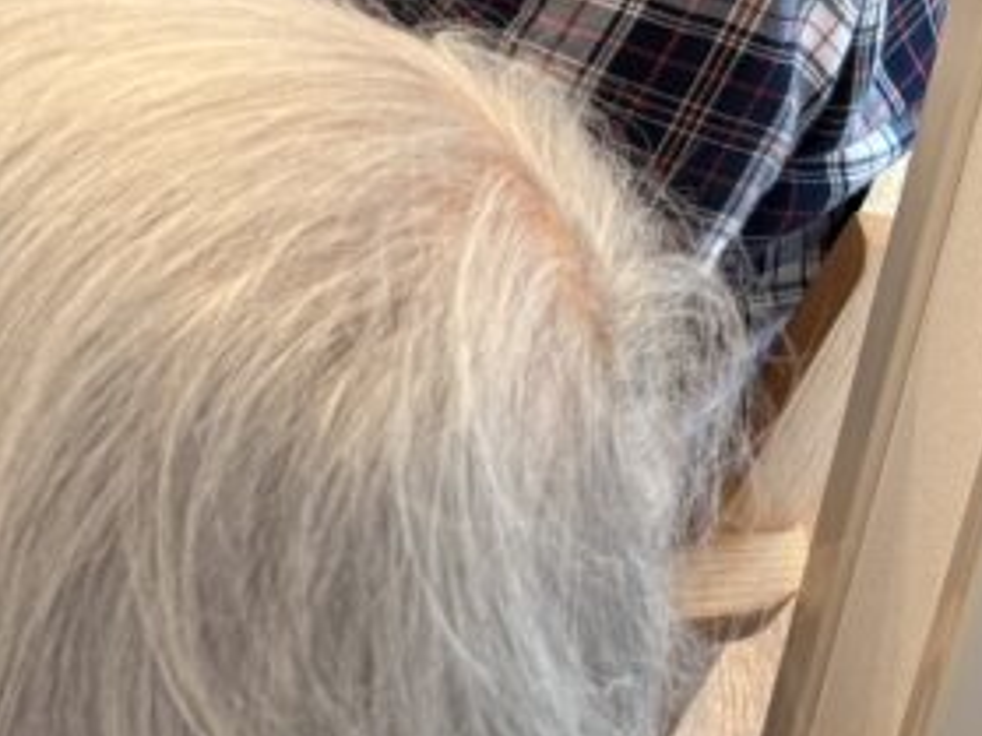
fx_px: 2495
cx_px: -345
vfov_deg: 14.7
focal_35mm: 88
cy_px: -578
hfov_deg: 20.1
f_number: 1.78
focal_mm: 6.76
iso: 160
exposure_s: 1/60
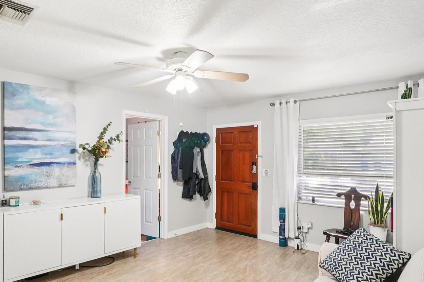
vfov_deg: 54.7
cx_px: 194
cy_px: 170
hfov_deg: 76.0
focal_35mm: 23
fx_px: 271
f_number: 8
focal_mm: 12
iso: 3200
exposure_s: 1/30
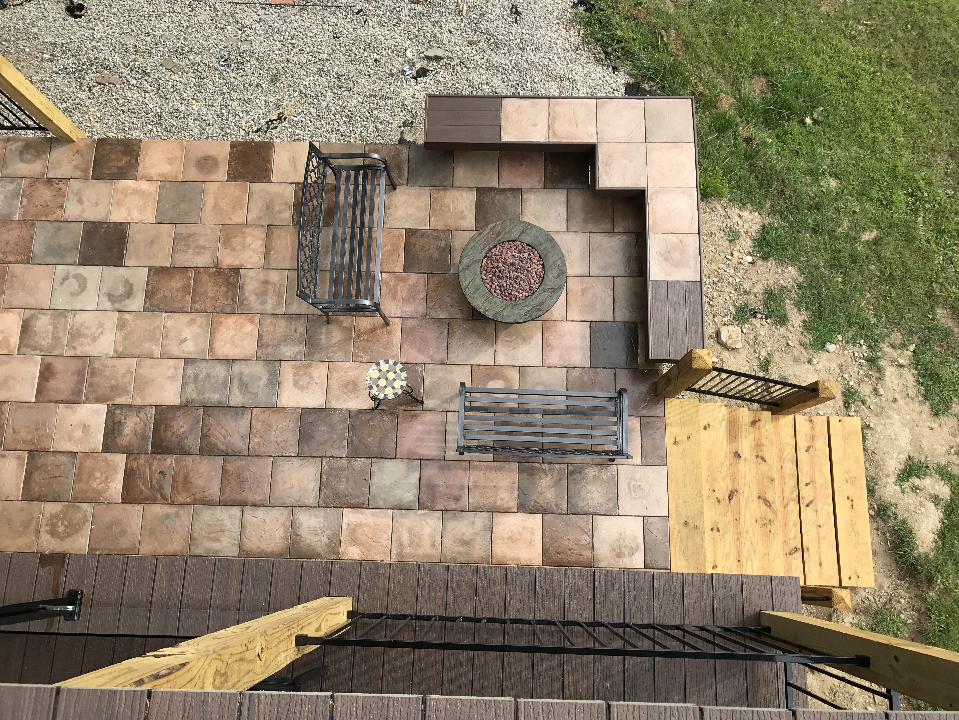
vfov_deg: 49.7
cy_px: 360
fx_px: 776
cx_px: 480
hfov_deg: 63.4
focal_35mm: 28
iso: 20
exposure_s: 1/699
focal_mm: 3.99
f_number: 1.8
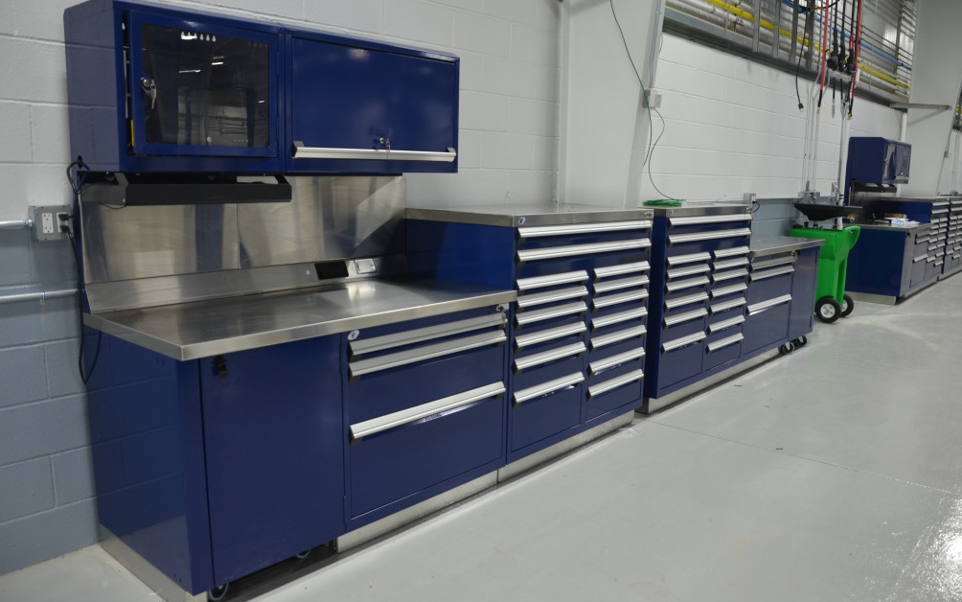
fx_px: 734
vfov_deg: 44.6
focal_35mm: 28
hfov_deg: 66.5
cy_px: 291
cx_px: 488
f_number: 4
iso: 560
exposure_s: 1/60
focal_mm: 18
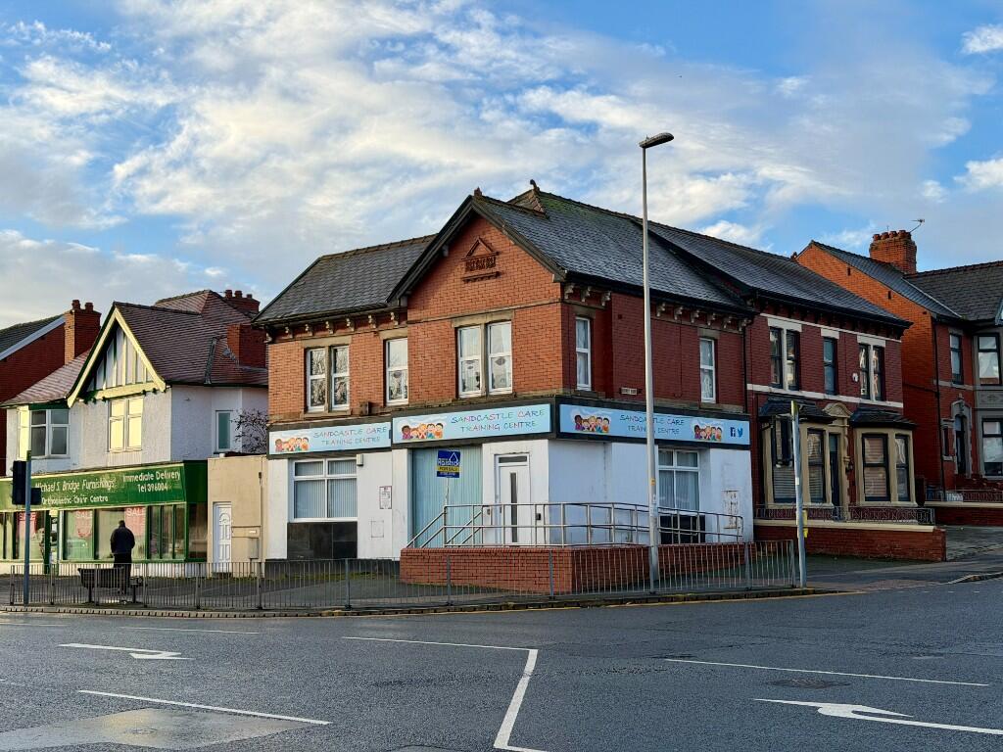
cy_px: 376
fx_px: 1391
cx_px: 502
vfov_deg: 30.3
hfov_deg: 39.7
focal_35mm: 48
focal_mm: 6.76
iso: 64
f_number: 1.78
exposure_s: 1/1353
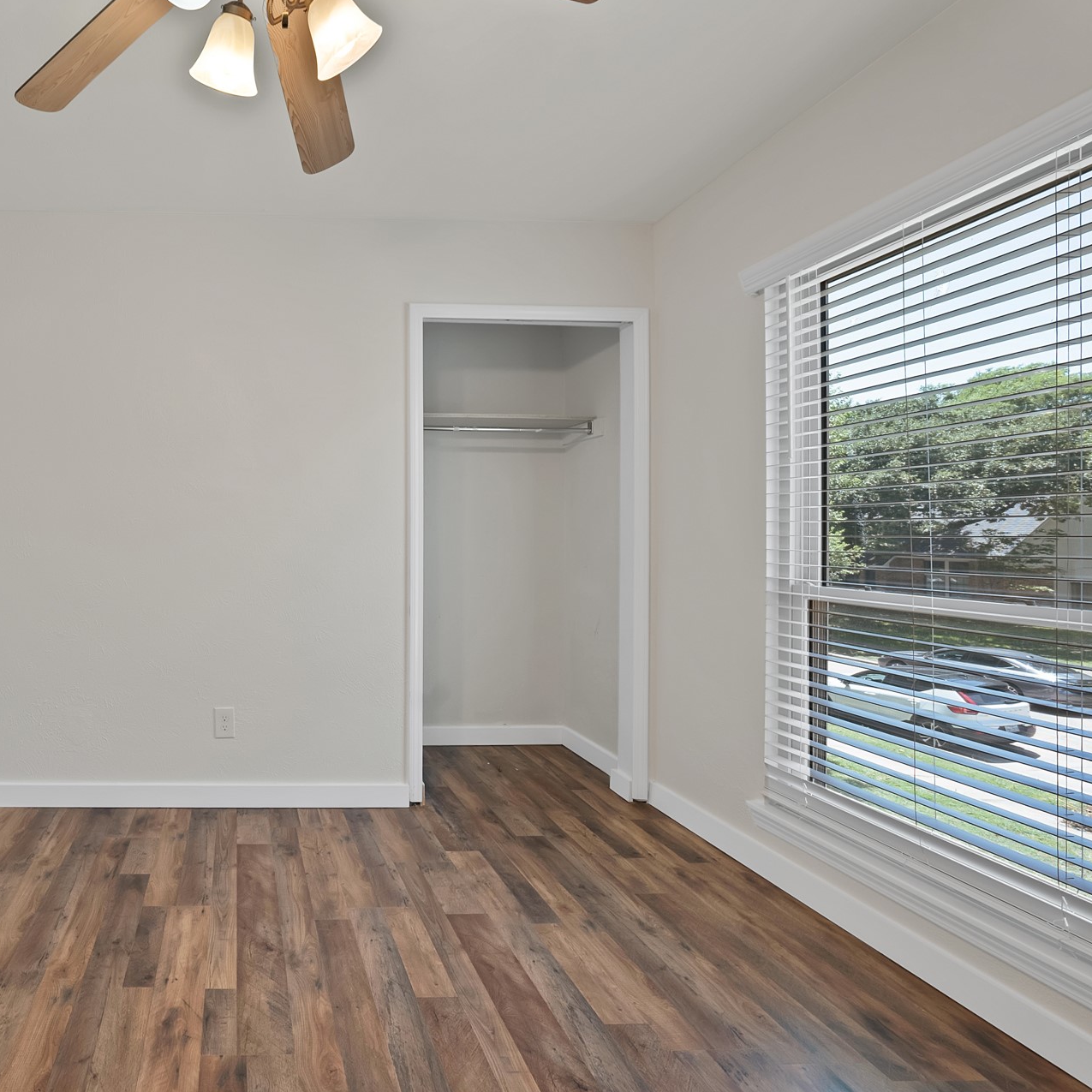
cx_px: 258
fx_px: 571
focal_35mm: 16
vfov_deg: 87.4
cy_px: 555
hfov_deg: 79.9
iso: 640
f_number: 9
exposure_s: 1/10
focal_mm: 12
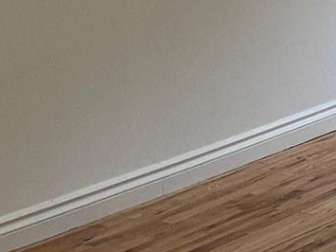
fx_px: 1455
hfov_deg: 12.6
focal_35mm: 150
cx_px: 487
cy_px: -261
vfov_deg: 9.2
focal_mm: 4.25
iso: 125
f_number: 1.8
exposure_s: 1/93
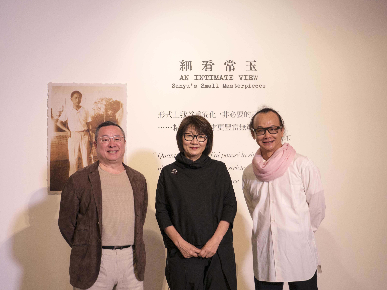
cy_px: 145
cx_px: 194
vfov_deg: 34.3
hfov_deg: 44.8
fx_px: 470
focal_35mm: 42
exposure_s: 1/60
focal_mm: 21
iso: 640
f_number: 2.8
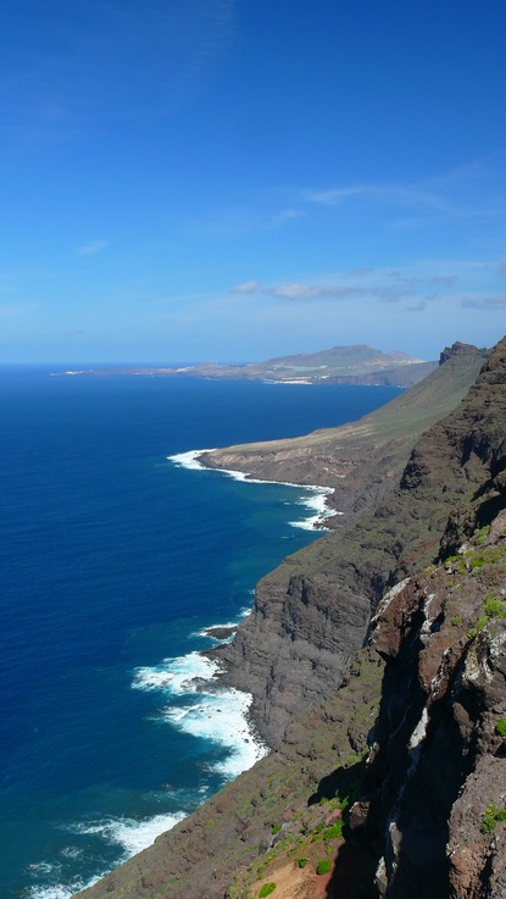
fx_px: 977
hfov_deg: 29.0
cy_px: 448
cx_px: 267
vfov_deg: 49.4
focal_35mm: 41
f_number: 5
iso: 100
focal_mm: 7.8
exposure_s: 1/200
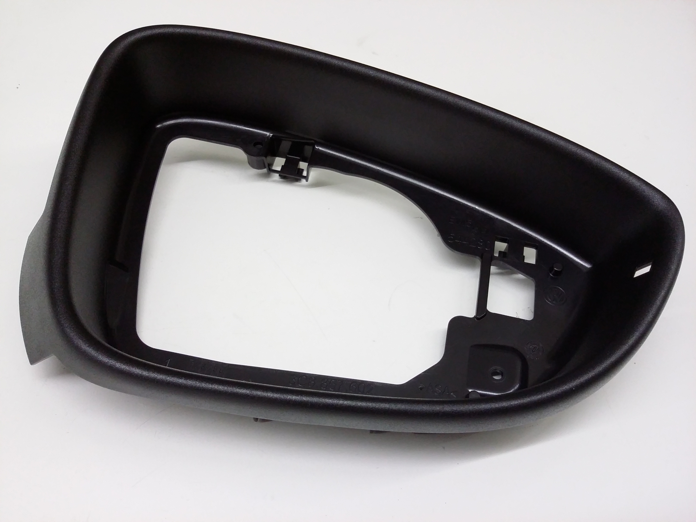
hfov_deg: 56.8
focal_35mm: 32
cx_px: 348
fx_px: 643
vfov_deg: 44.2
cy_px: 261
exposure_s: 1/17
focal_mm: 3.4
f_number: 2.4
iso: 160
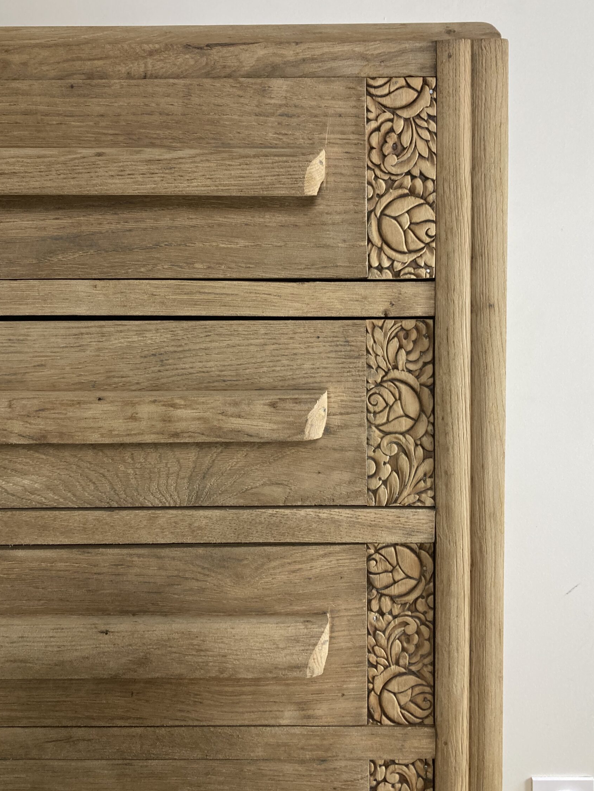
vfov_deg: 56.8
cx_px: 327
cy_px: 366
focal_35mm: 32
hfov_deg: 44.1
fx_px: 732
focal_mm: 3.99
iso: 80
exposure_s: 1/50
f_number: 1.8
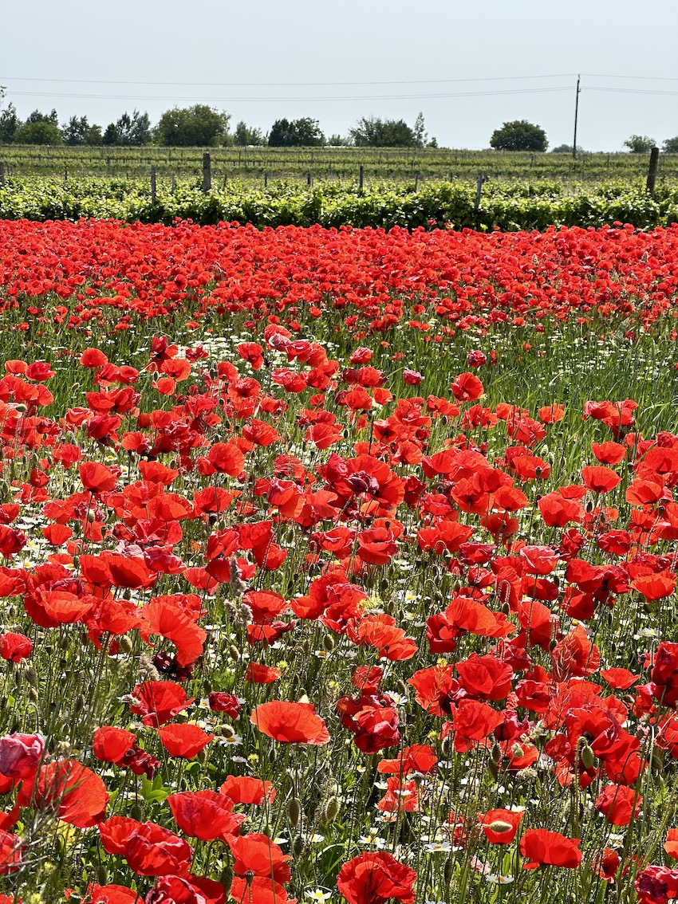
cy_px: 452
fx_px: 2012
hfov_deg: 19.1
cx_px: 339
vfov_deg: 25.3
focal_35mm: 77
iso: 32
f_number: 2.8
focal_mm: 9
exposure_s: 1/791
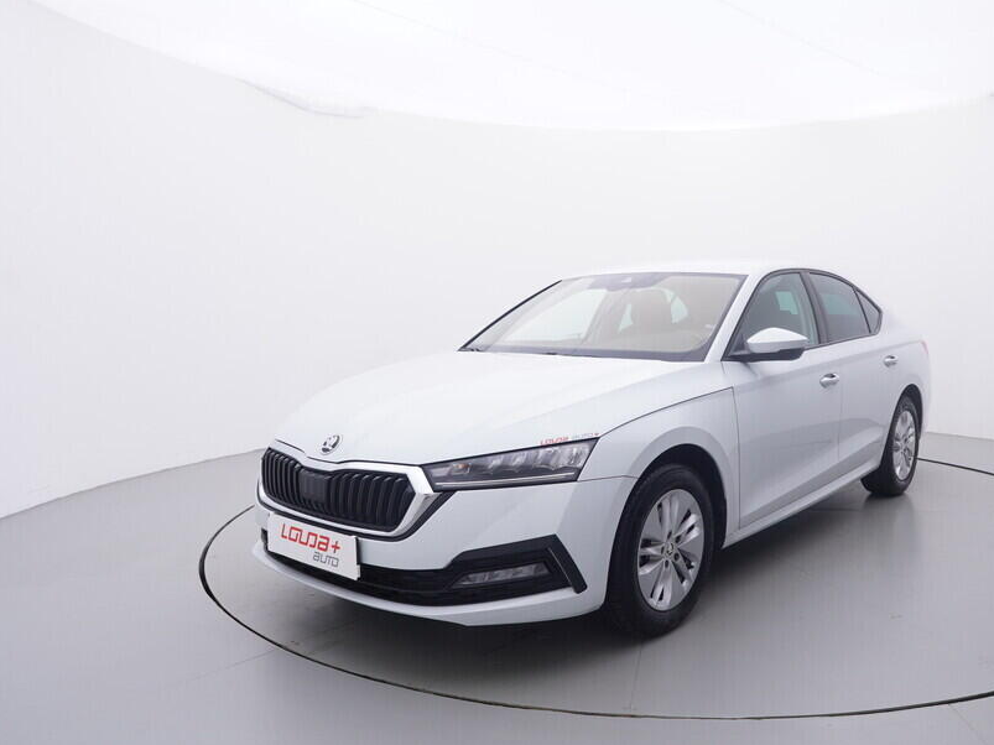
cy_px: 401
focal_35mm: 28
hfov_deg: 63.4
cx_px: 612
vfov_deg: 50.3
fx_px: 793
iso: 200
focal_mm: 15
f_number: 5
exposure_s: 1/80
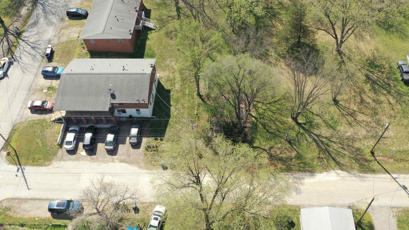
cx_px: 231
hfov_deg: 56.4
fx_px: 380
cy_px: 81
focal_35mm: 35
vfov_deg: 33.5
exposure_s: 1/40
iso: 100
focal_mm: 10.26
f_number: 3.2
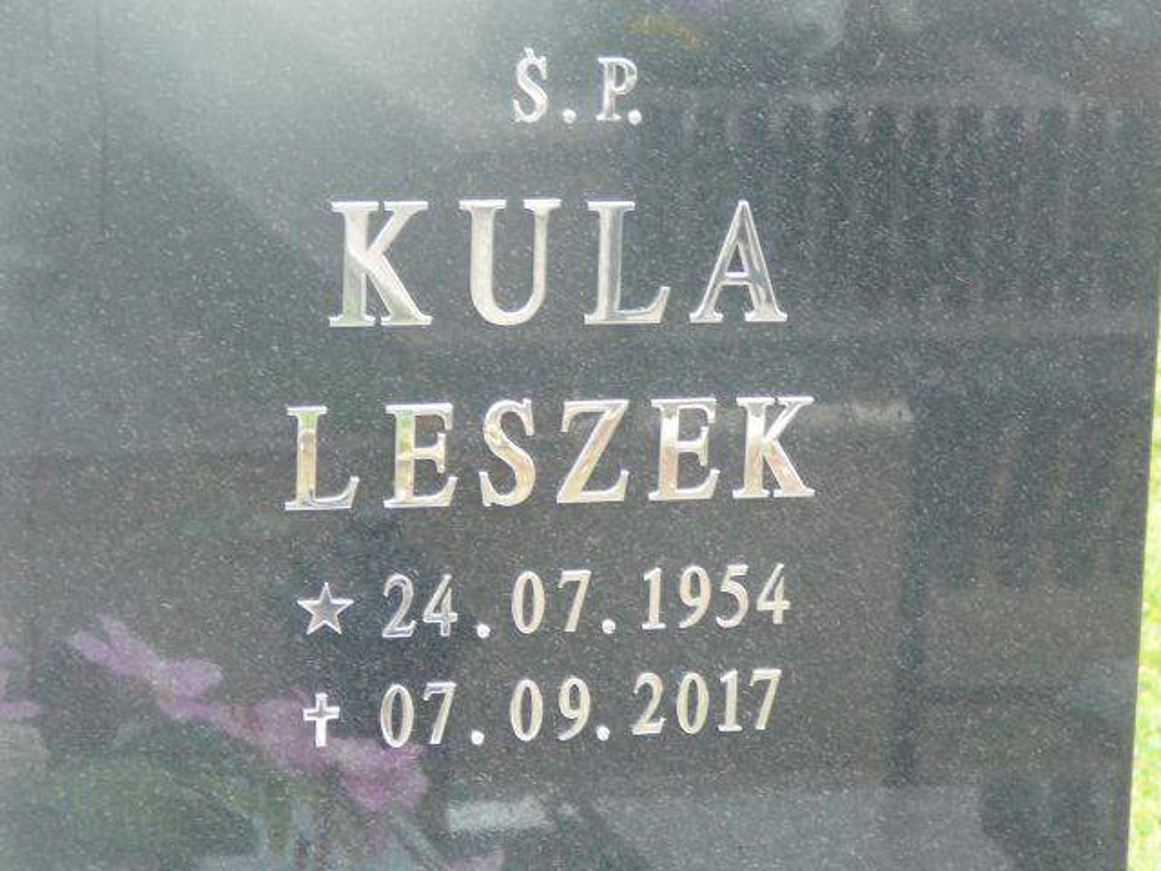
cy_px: 436
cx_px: 580
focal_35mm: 148
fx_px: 4964
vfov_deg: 10.0
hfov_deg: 13.3
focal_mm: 22
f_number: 4
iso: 125
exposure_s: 1/30
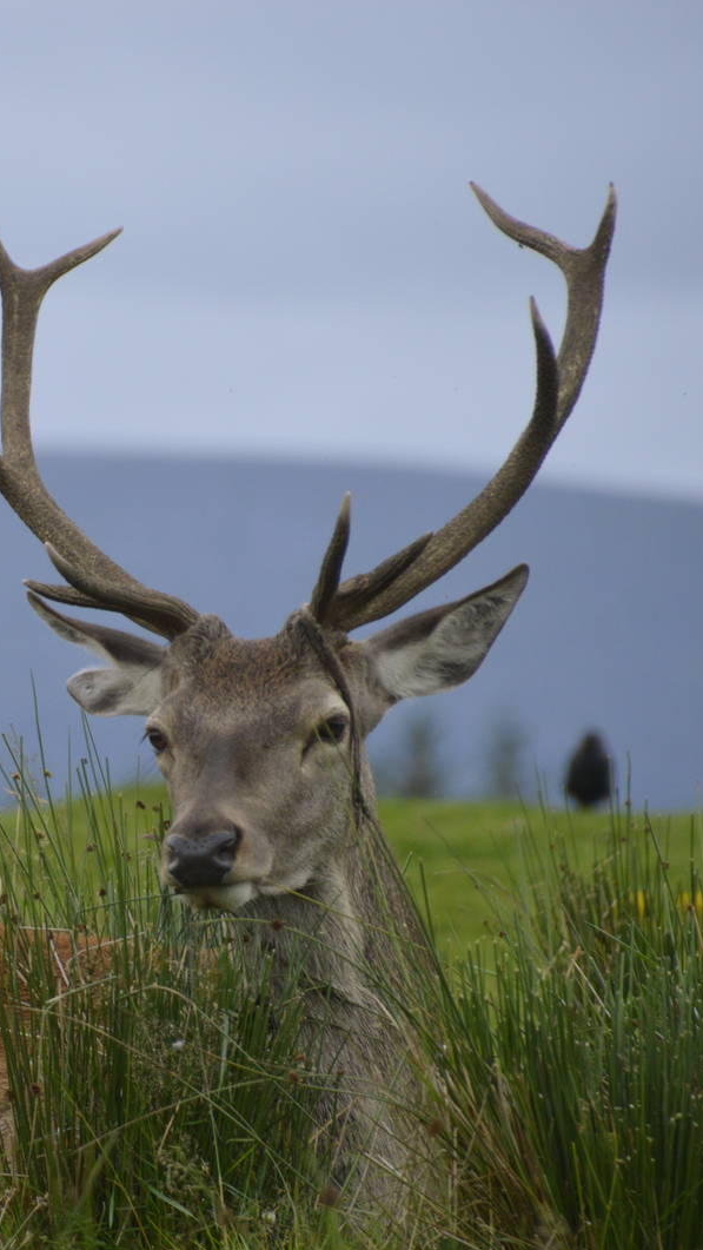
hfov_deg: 2.1
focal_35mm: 568
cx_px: -84
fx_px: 18819
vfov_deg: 3.8
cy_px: 626
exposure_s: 1/500
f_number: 6.3
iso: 720
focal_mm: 240
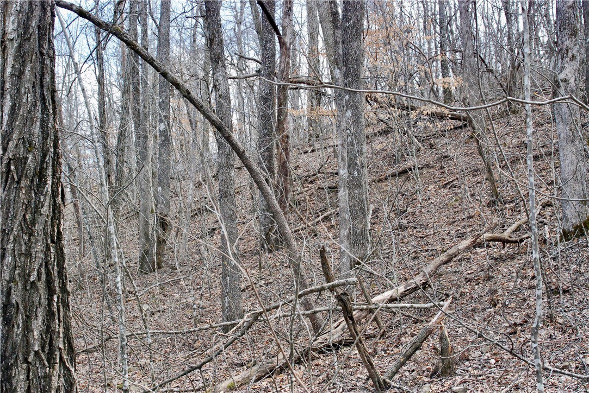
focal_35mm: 42
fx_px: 688
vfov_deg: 32.0
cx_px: 294
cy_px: 196
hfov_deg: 46.4
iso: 2000
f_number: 11
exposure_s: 1/320
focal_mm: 28
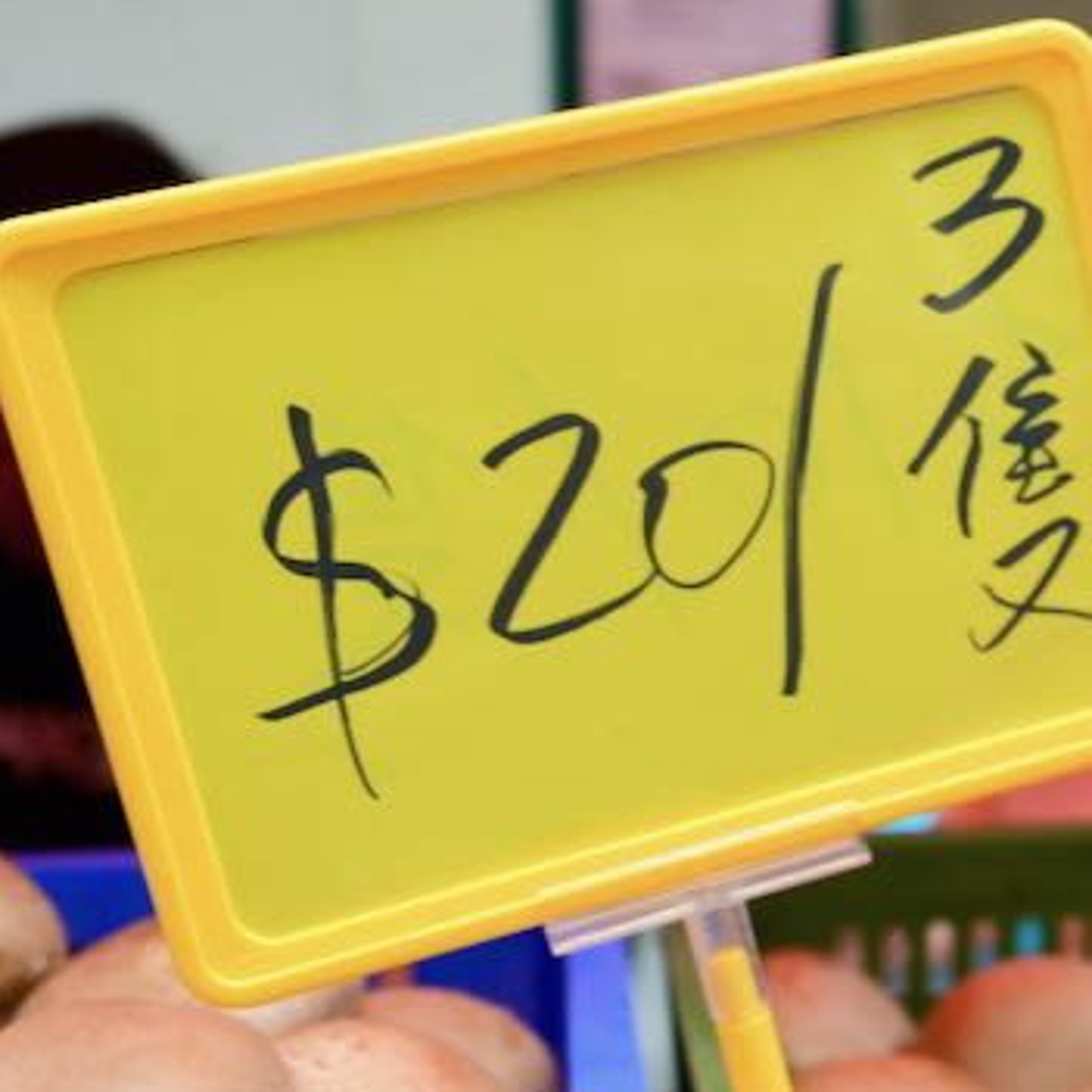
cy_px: 655
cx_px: 1552
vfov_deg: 22.7
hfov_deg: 20.1
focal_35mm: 76
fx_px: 2720
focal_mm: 31.5
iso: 500
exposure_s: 1/1000
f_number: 4.5
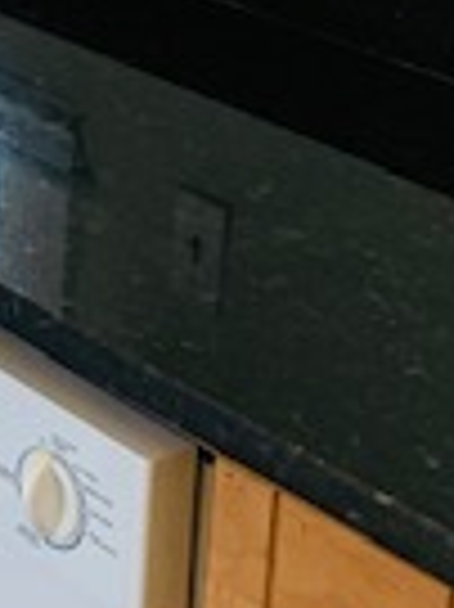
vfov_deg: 15.2
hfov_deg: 10.9
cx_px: -467
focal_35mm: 123
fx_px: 2154
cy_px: -198
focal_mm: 4.25
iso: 125
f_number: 1.8
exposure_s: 1/60
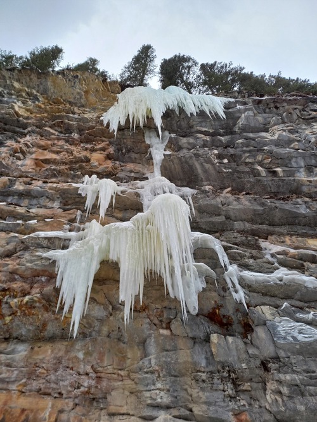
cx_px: 158
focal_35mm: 25
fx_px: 305
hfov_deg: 54.9
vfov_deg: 69.4
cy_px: 211
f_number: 1.8
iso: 50
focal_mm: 4.65
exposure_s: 1/142
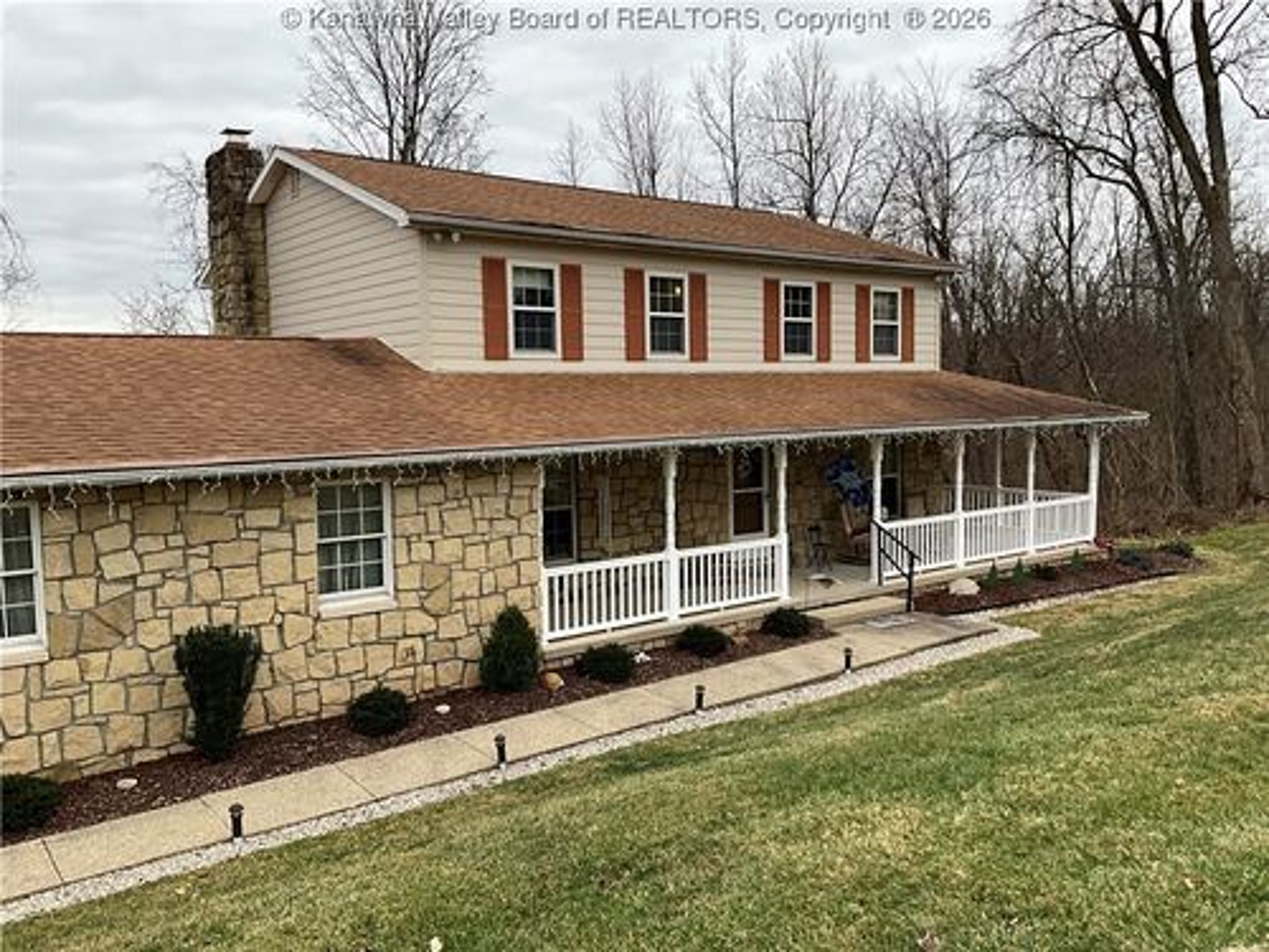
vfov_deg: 48.2
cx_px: 634
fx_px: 1063
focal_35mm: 29
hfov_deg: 61.7
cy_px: 476
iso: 25
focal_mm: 3
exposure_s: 1/250
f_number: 1.8
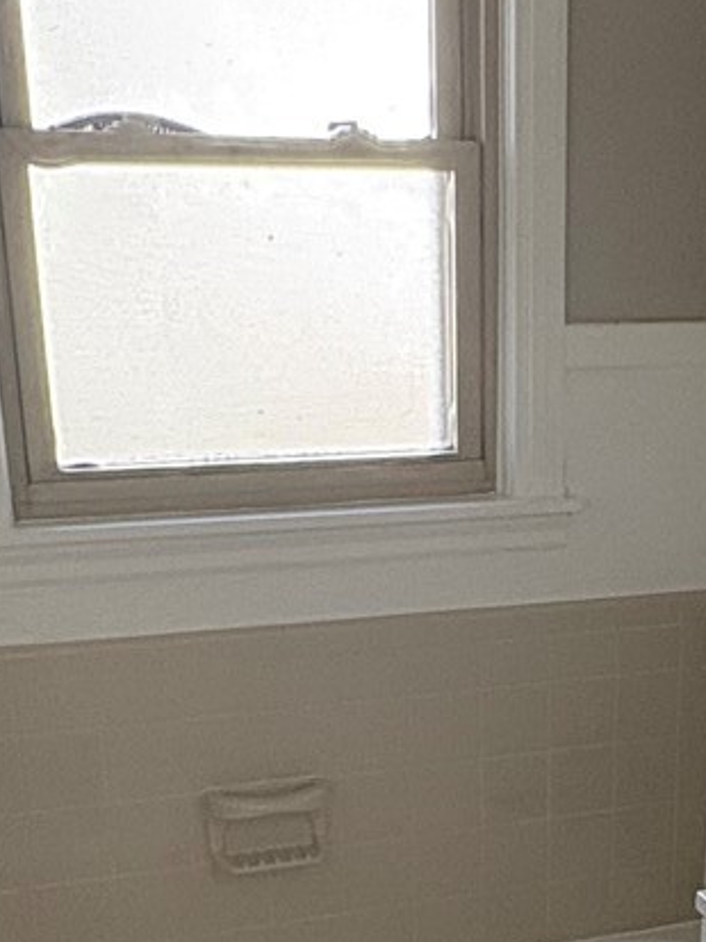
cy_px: 844
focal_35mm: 65
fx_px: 1769
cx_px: 640
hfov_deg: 22.0
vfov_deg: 28.7
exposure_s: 1/99
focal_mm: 2.22
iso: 160
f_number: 2.2
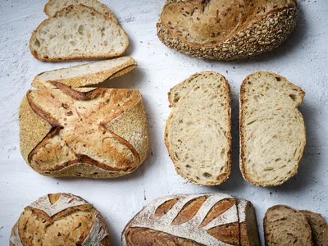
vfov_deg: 15.6
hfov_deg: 20.7
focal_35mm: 95
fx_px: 900
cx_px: 164
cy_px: 123
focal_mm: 120
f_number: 20
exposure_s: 1/125
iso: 125
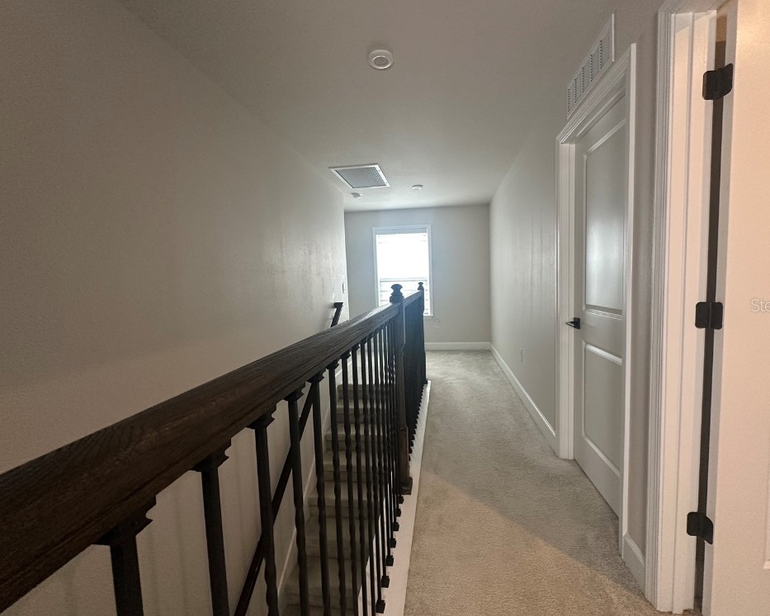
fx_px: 342
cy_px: 305
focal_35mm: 15
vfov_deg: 84.0
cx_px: 406
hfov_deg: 96.7
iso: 250
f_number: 2.2
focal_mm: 2.22
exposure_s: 1/120
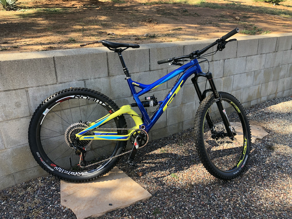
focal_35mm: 28
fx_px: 236
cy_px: 110
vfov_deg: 49.7
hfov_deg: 63.4
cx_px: 146
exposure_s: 1/187
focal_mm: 4
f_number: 1.8
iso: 20
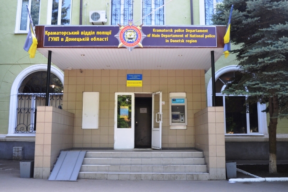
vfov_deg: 35.4
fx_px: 300
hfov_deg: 51.3
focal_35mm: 38
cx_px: 144
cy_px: 96
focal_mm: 25
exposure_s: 1/125
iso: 200
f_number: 5.6
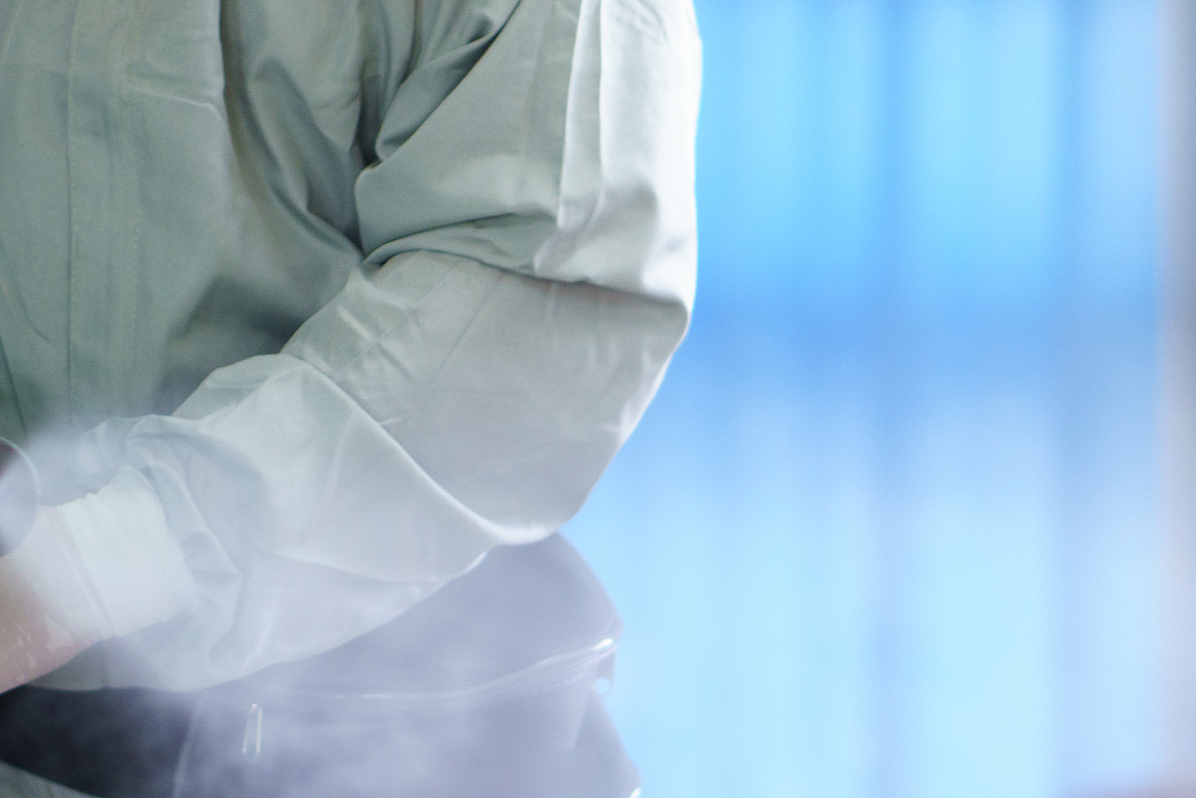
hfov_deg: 6.4
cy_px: 354
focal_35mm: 321
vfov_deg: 4.3
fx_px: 10672
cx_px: 815
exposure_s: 1/125
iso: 320
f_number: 1.8
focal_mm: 85
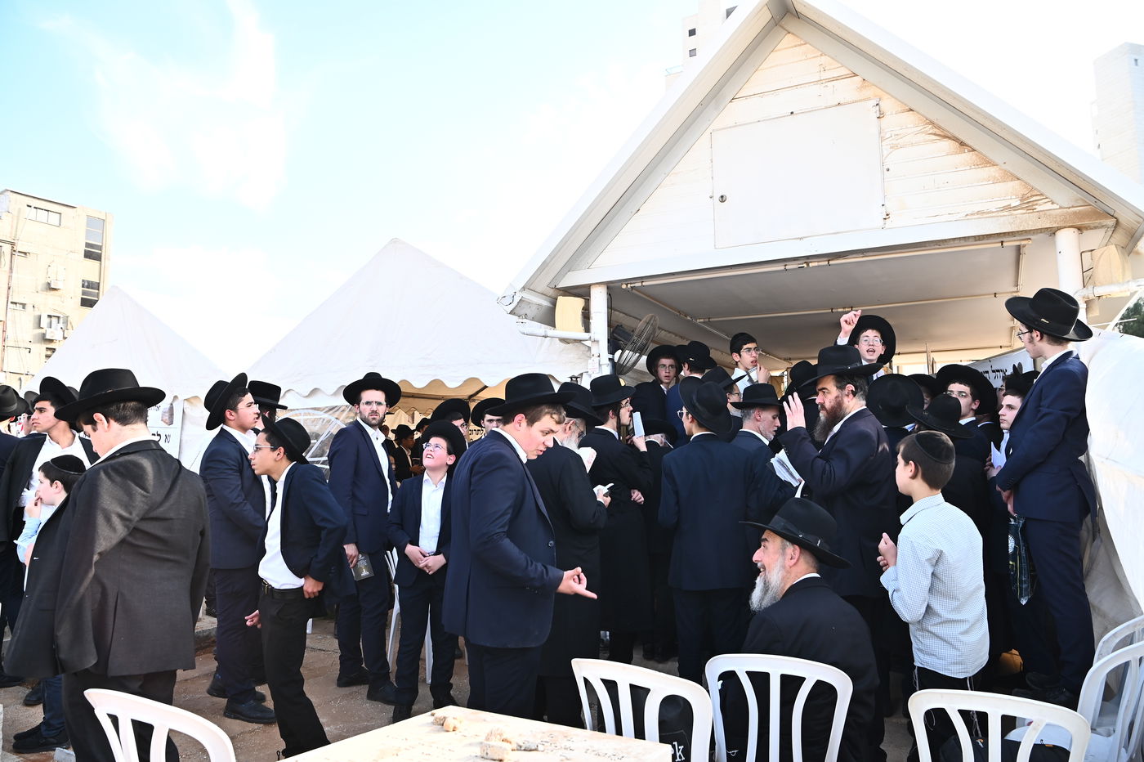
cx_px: 572
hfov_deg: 73.8
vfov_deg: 53.1
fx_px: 762
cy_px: 381
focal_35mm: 24
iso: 320
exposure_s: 1/200
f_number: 6.3
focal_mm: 24
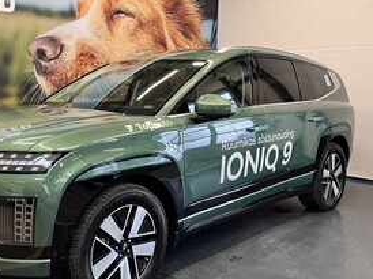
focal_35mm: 38
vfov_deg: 37.7
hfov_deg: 48.4
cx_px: 133
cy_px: 136
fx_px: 409
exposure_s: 1/81
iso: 125
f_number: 1.6
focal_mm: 5.1
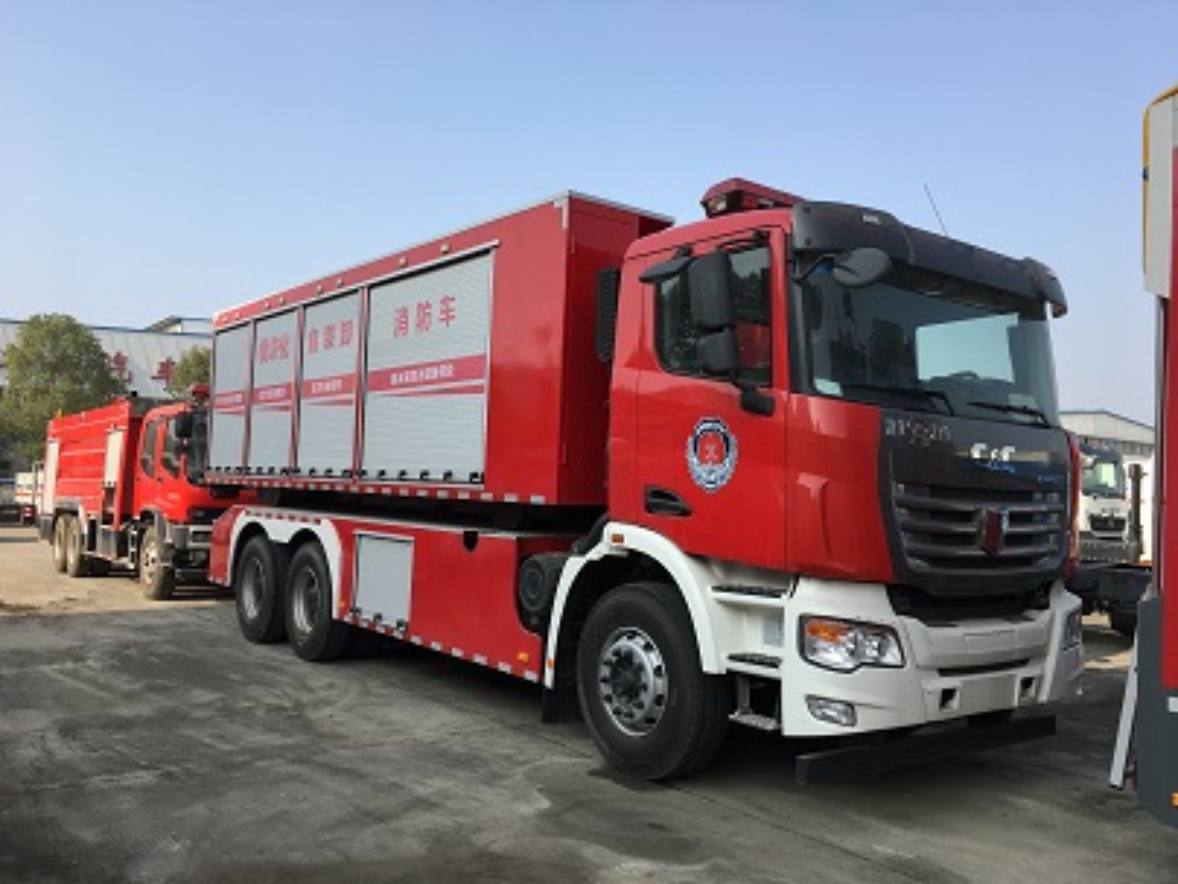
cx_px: 589
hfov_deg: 61.7
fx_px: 987
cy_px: 442
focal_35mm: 29
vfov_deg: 48.2
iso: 25
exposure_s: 1/864
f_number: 2.2
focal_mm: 4.15
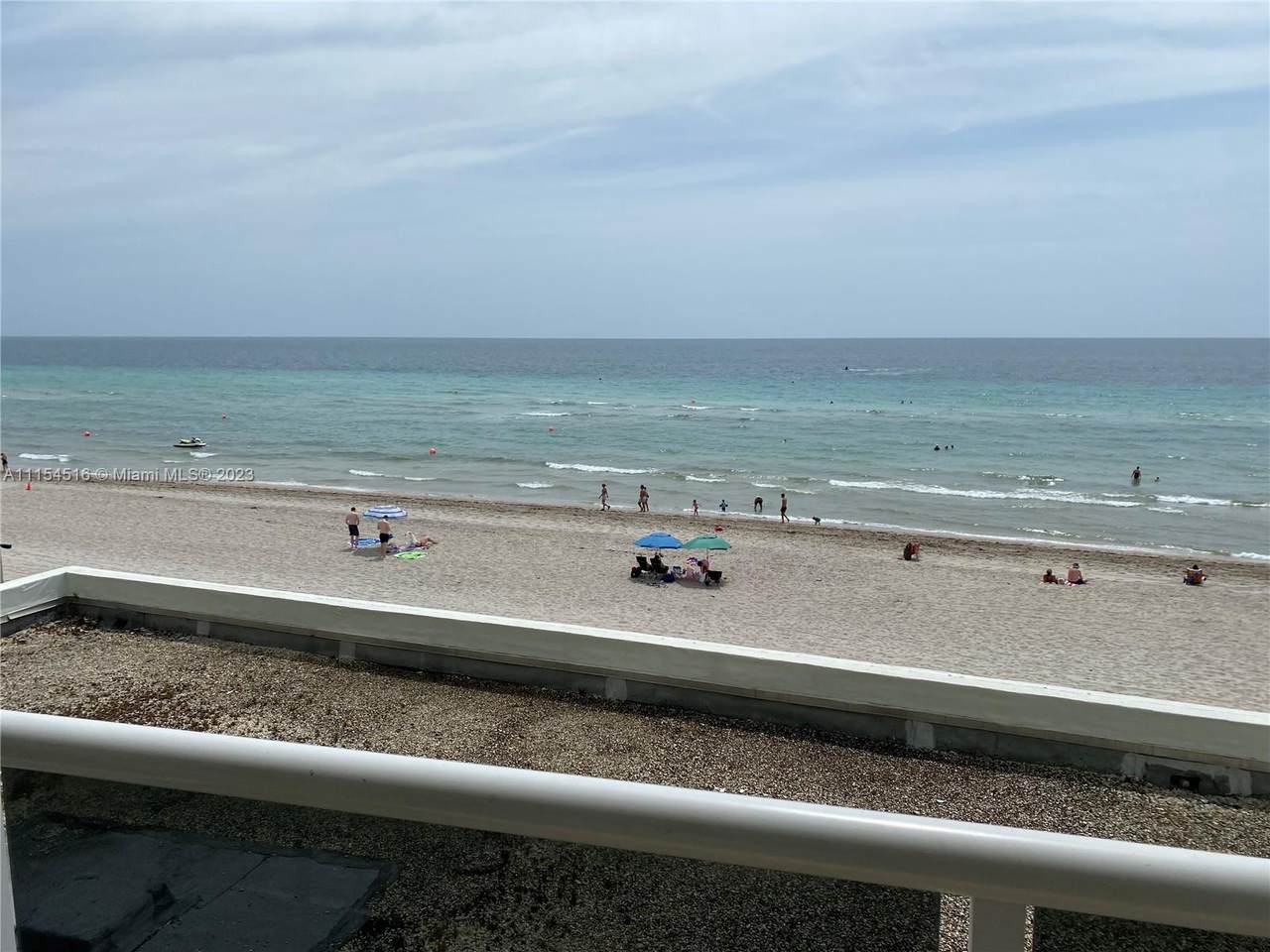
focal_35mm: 26
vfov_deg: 53.1
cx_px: 635
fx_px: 954
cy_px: 476
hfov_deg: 67.3
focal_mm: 4.25
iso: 32
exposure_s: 1/6757
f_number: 1.8
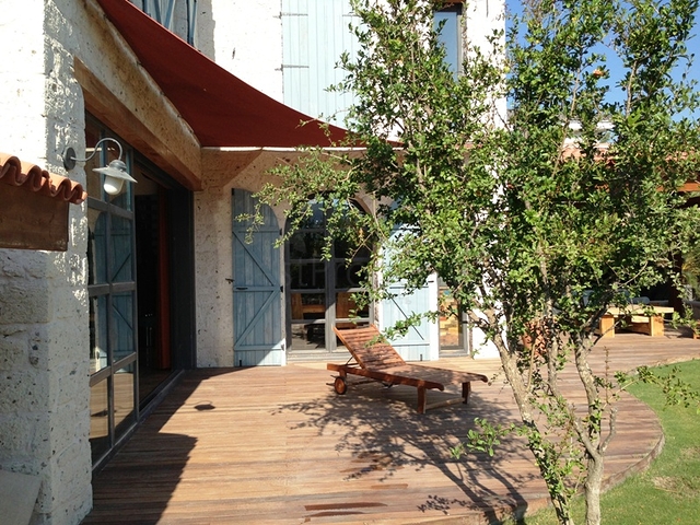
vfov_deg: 42.9
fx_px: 667
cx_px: 350
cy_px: 262
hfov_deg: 55.4
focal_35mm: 33
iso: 50
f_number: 2.4
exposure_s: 1/1130
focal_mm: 4.13
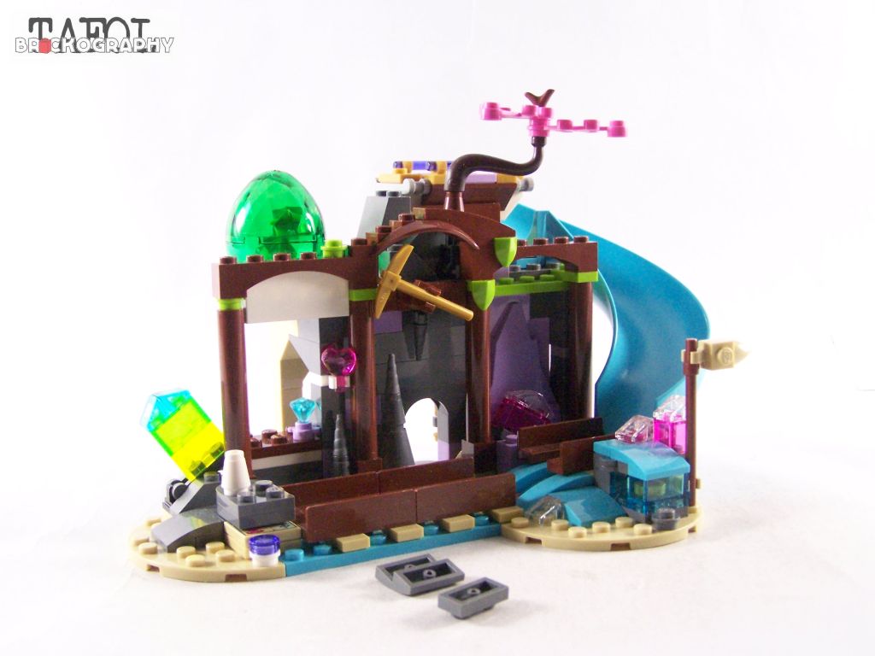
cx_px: 438
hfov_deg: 39.7
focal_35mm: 48
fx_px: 1213
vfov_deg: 30.3
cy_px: 328
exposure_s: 1/60
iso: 400
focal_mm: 8
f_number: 3.2
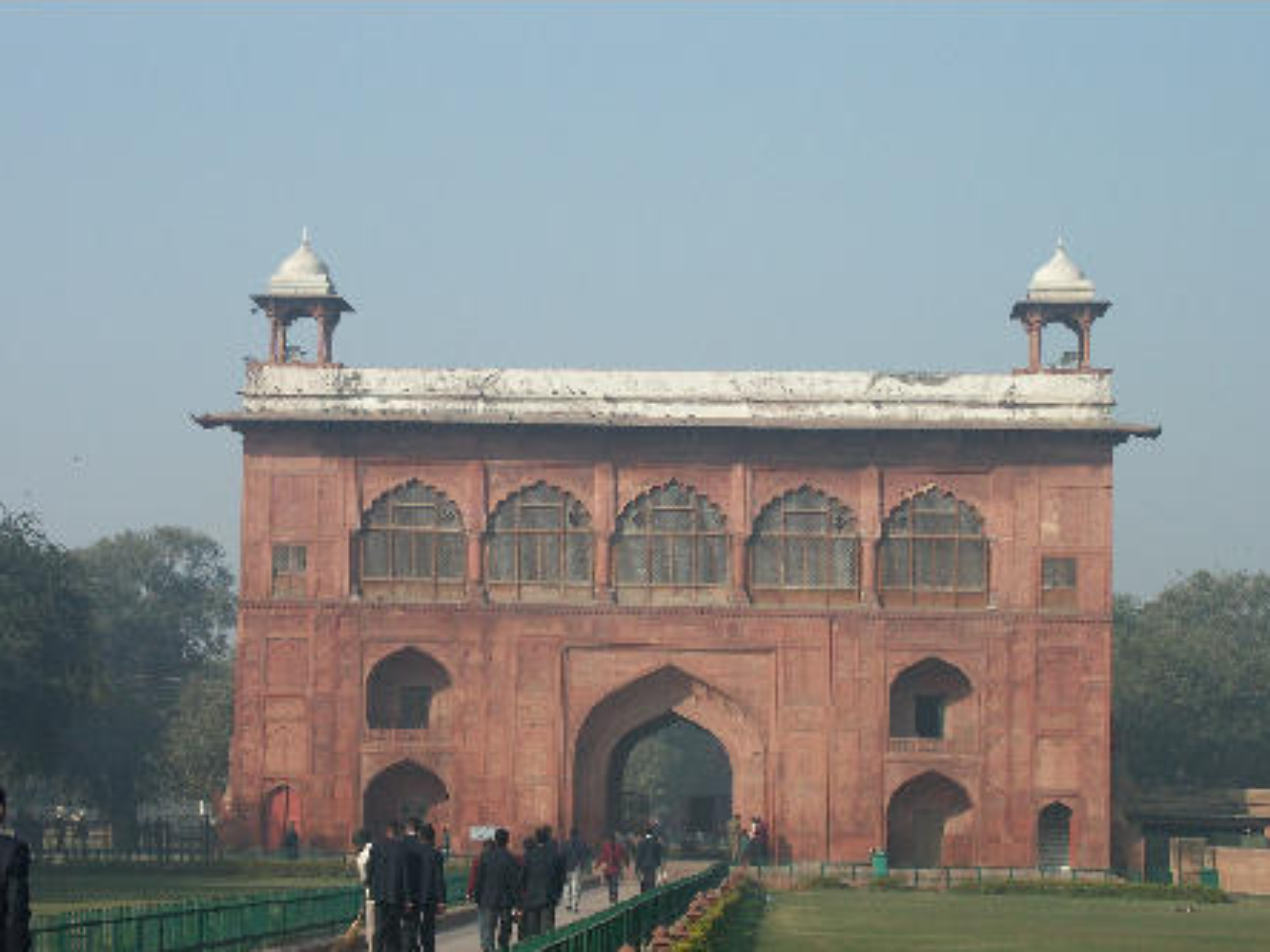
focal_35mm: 78
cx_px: 622
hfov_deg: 25.0
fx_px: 2862
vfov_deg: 18.9
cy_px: 569
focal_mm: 16.18
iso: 100
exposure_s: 1/400
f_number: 7.1
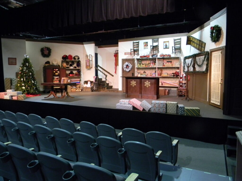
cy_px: 90
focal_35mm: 28
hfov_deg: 63.4
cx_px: 121
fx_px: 196
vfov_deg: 49.7
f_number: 3.5
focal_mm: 5
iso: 400
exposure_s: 1/28.3
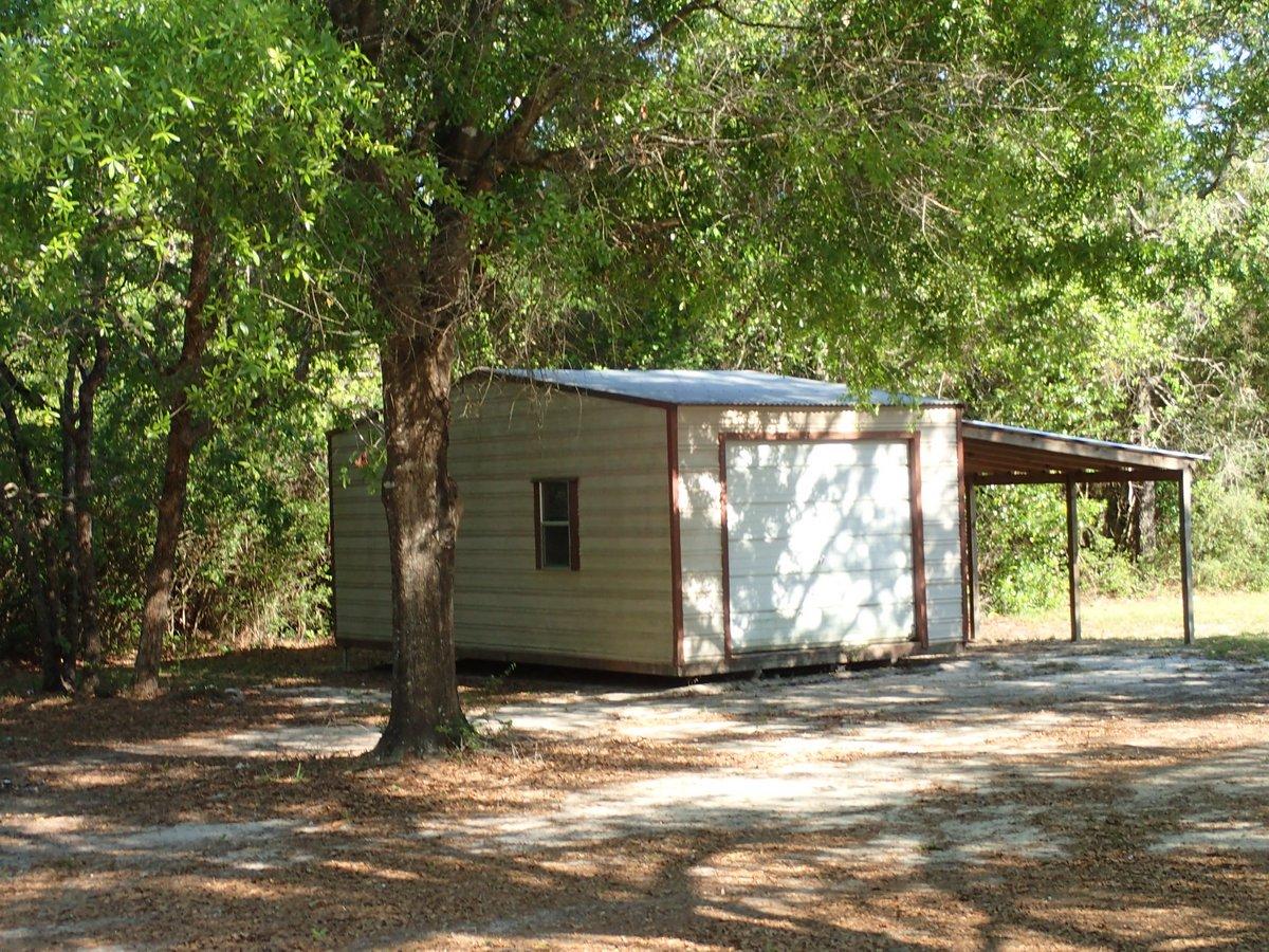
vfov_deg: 24.0
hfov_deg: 31.7
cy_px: 476
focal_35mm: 61
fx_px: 2236
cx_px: 634
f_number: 5
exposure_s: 1/125
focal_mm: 11.01
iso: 160
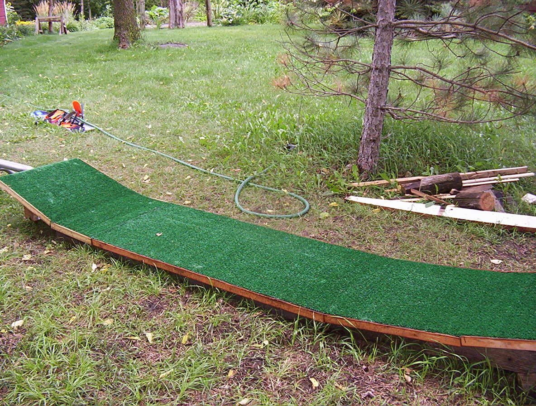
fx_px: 606
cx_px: 268
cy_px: 203
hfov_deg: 47.7
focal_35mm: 39
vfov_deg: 37.0
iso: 140
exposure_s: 1/67.4
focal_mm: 5.26
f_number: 3.84
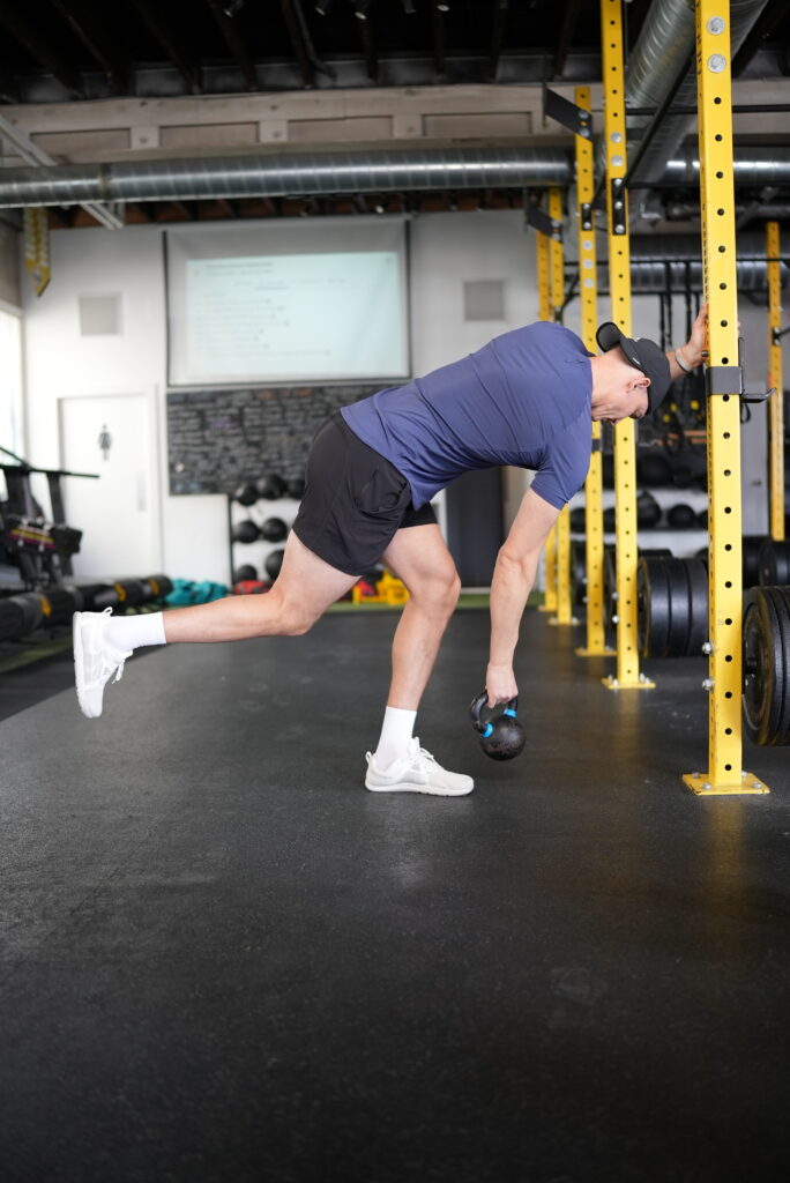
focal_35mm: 35
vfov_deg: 54.4
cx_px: 395
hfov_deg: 37.9
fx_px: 1150
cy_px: 592
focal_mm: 35
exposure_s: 1/250
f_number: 1.4
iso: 500
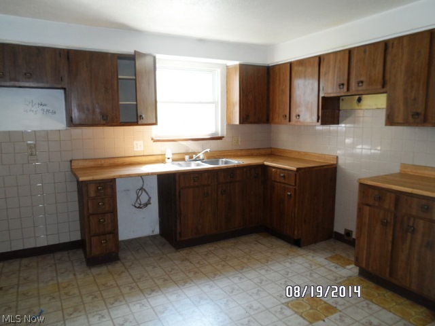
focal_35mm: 25
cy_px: 163
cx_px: 218
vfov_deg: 54.9
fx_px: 314
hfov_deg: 69.4
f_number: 2.5
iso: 100
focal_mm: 4.5
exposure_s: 1/30
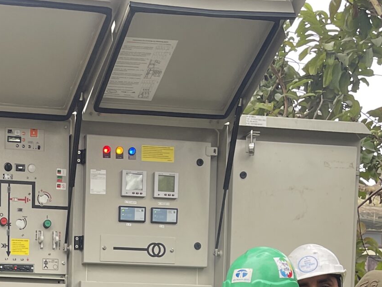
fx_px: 839
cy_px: 432
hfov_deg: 24.6
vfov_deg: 17.4
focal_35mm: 76
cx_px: 12
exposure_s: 1/121
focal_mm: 5.1
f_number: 1.6
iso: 80
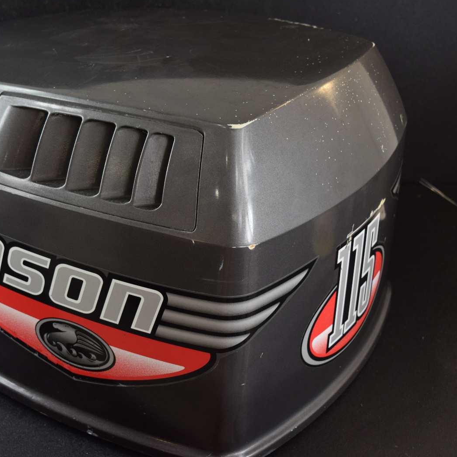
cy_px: 228
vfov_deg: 30.2
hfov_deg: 29.9
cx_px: 129
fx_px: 846
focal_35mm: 57
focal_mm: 29
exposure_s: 1/160
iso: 400
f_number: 6.3
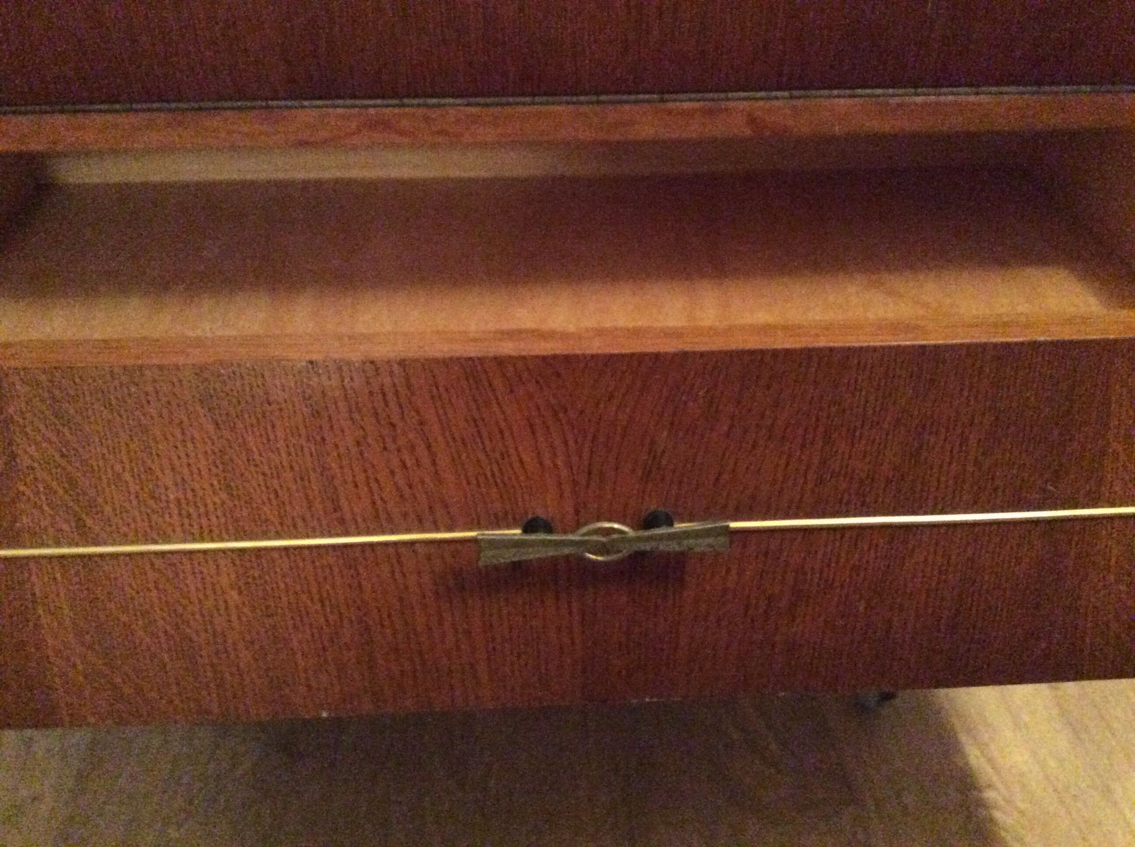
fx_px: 1048
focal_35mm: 32
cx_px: 568
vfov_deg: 44.1
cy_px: 424
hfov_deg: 56.9
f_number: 2.4
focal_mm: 3.3
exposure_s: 1/17
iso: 800
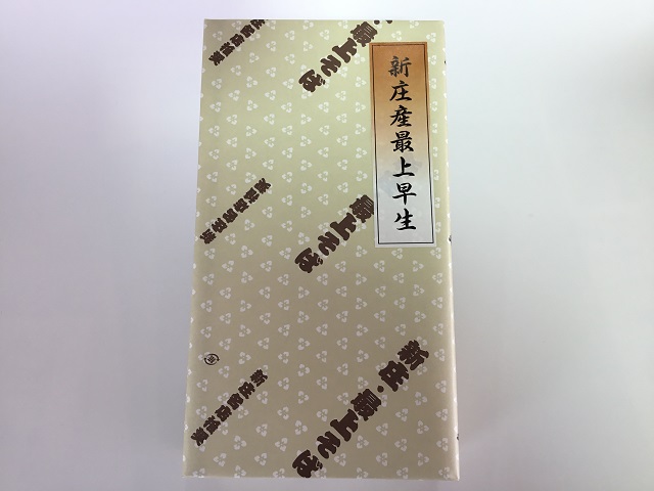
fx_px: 586
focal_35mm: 31
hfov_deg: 58.4
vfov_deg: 45.4
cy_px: 246
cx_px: 327
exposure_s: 1/60
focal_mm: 3.3
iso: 25
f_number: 2.4
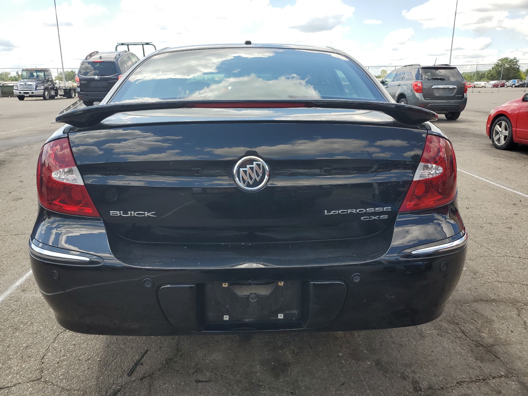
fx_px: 397
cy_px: 198
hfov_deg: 67.3
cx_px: 264
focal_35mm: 26
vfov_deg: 53.1
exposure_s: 1/1429
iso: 50
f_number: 1.5
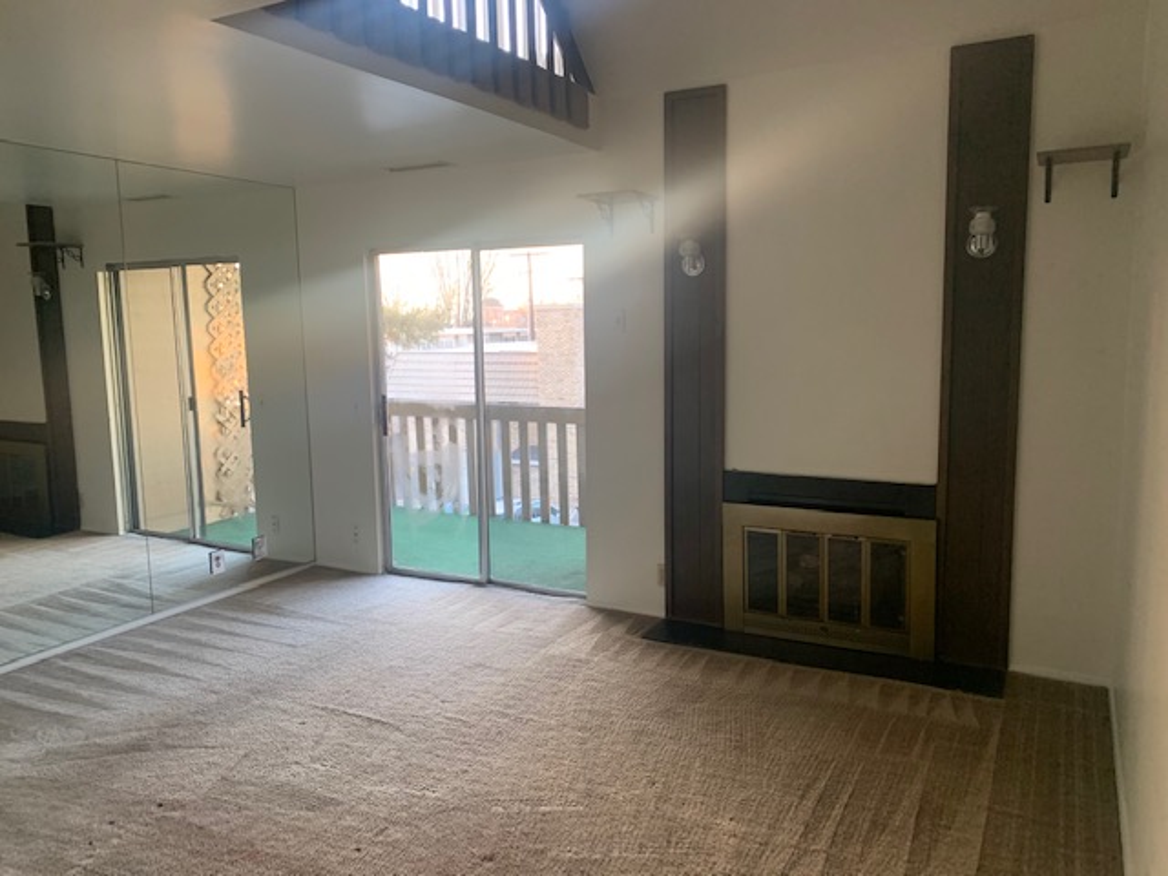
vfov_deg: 53.1
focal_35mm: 26
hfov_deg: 67.3
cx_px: 584
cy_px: 438
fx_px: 877
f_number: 1.8
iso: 200
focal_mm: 4.25
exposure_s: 1/60
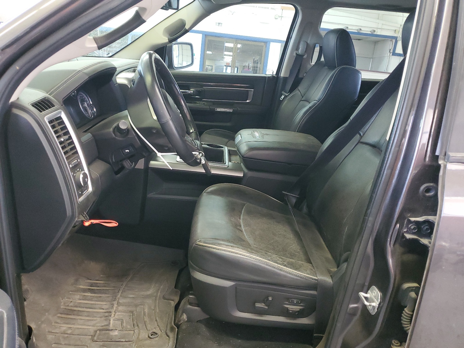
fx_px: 349
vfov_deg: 53.1
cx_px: 232
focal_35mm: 26
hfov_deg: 67.3
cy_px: 174
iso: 393
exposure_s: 1/60.2
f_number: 1.5
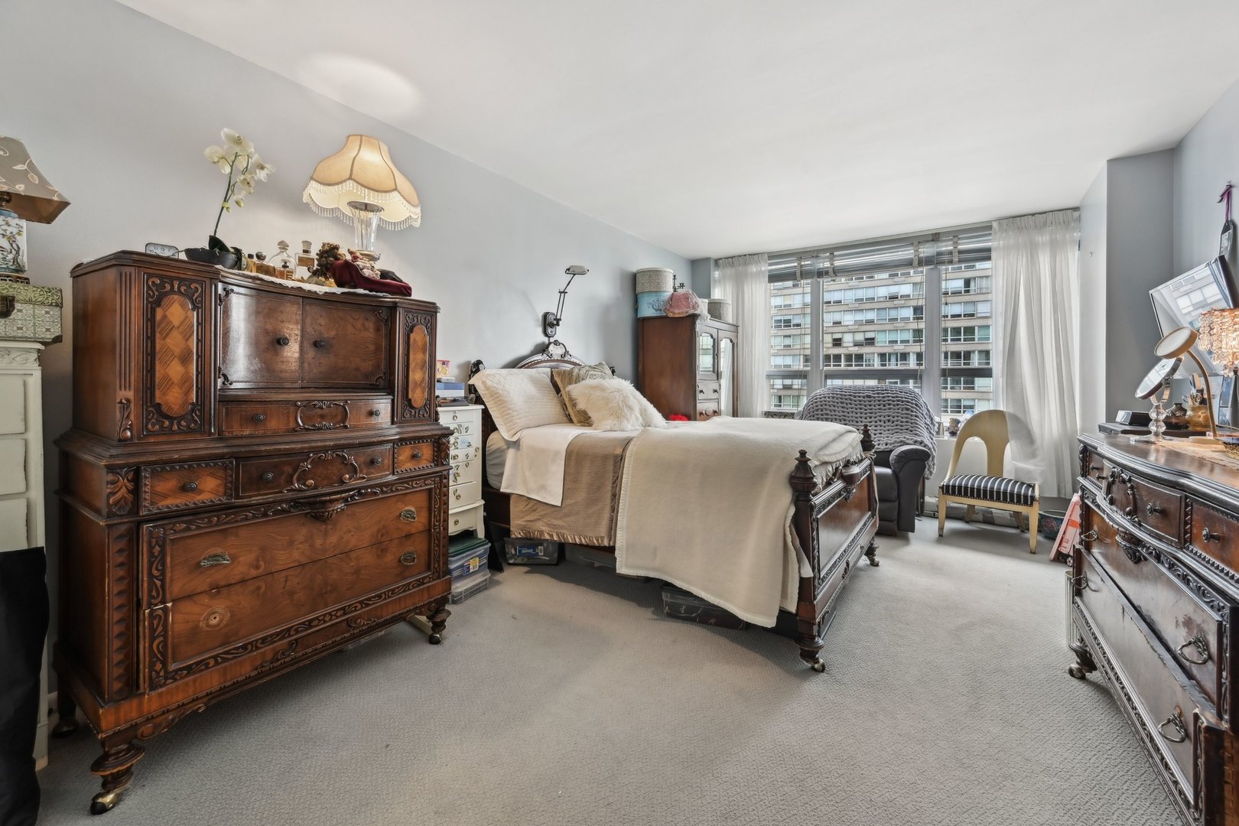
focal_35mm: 14
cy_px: 413
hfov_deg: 104.3
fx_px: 482
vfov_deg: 81.2
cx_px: 620
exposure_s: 1/20
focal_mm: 14
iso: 800
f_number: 8
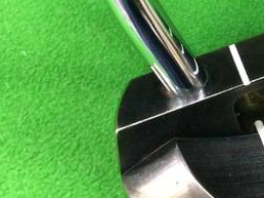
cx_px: 315
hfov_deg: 23.3
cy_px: 48
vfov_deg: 19.0
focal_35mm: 77
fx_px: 587
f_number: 2.4
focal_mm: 3.3
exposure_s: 1/20
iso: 200
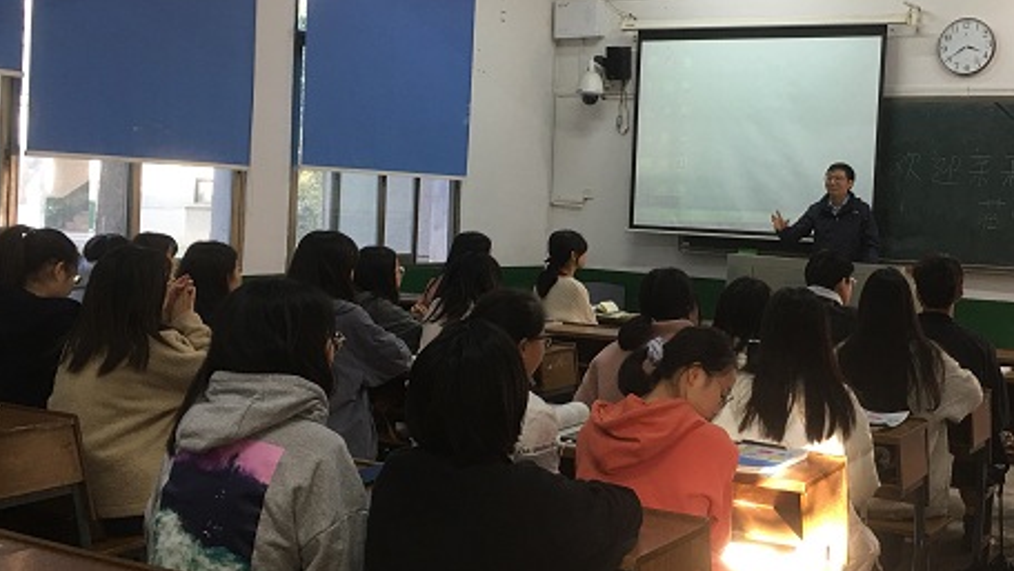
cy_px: 250
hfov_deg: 44.8
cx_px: 669
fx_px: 1210
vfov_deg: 26.5
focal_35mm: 45
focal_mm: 4.15
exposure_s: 1/17
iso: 40
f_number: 2.2
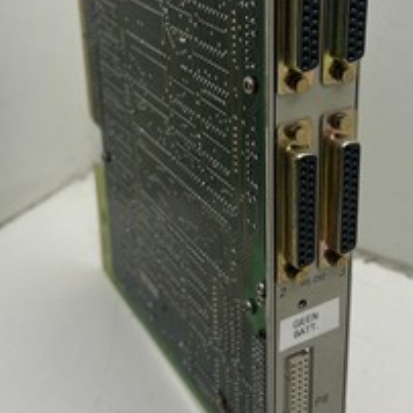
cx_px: 228
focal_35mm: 57
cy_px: 123
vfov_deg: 29.7
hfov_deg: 30.0
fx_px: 769
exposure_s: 1/572
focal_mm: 5.7
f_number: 1.5
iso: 50
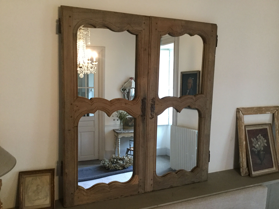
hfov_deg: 58.4
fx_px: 250
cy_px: 104
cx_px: 140
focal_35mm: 31
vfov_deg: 45.4
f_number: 2.4
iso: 250
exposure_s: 1/20
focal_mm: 3.3
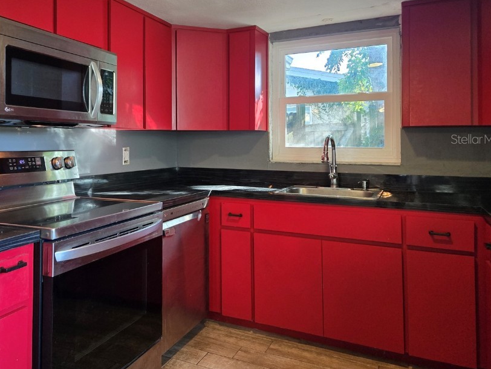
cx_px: 198
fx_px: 411
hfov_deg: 61.2
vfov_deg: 47.8
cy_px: 139
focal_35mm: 29
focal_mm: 5.4
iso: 400
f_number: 1.8
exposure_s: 1/120
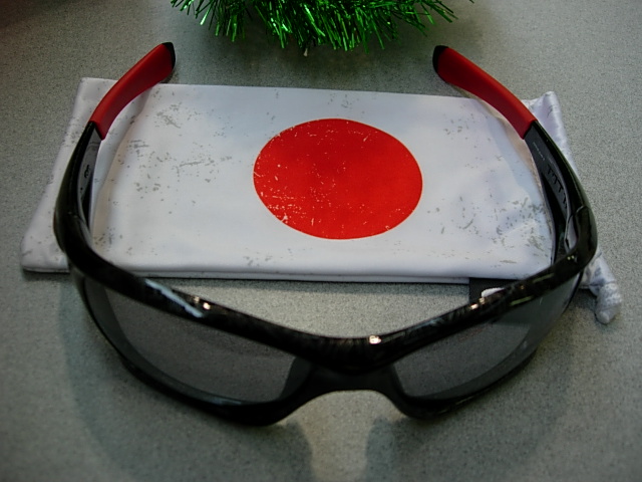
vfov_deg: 37.7
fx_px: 705
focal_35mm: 38
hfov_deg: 49.0
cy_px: 241
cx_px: 321
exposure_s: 1/111
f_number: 2.8
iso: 64
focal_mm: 7.8
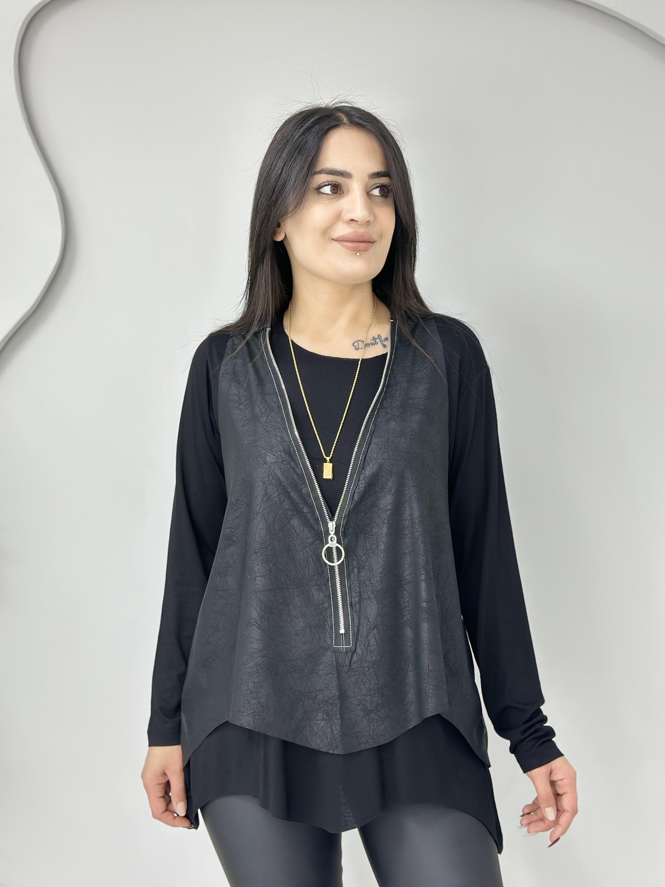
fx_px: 1229
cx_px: 332
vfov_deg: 39.7
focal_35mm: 48
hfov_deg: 30.3
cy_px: 444
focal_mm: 6.86
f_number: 1.78
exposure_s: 1/50
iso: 80
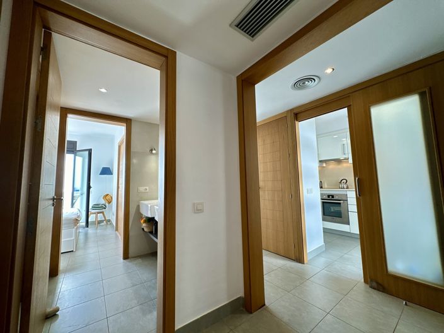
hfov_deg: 102.1
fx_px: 179
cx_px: 222
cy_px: 166
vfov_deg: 85.6
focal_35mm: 14
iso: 80
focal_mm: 2.22
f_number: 2.2
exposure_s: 1/100
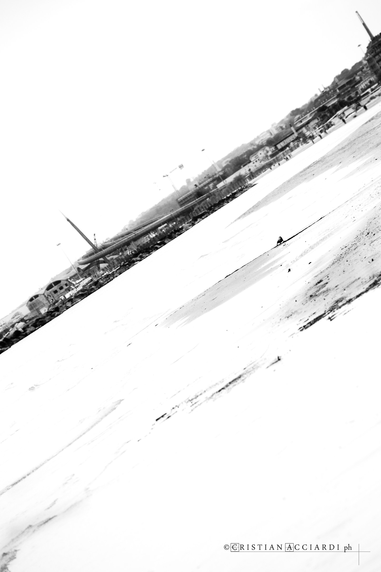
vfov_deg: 5.1
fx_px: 6429
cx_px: 190
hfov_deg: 3.4
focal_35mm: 405
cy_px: 286
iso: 400
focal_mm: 270
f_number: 10
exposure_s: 1/400
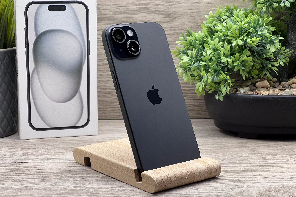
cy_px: 99
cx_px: 149
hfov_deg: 25.1
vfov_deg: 16.9
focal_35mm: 81
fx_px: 666
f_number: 2.8
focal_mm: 9
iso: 100
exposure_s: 1/100
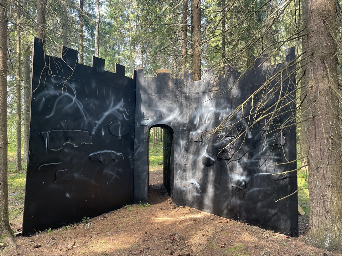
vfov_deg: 54.9
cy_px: 128
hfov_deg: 69.4
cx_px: 171
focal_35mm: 25
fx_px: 247
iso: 125
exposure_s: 1/121
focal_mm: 5.1
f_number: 1.6
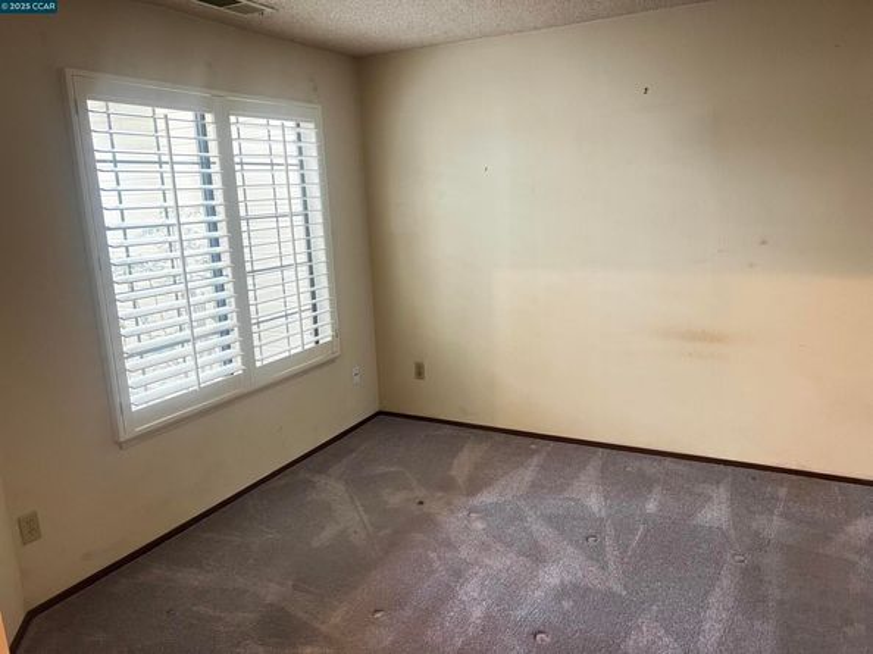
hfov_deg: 67.3
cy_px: 327
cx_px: 436
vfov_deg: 53.0
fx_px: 655
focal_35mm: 26
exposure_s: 1/30
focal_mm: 5.7
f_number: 1.5
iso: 500
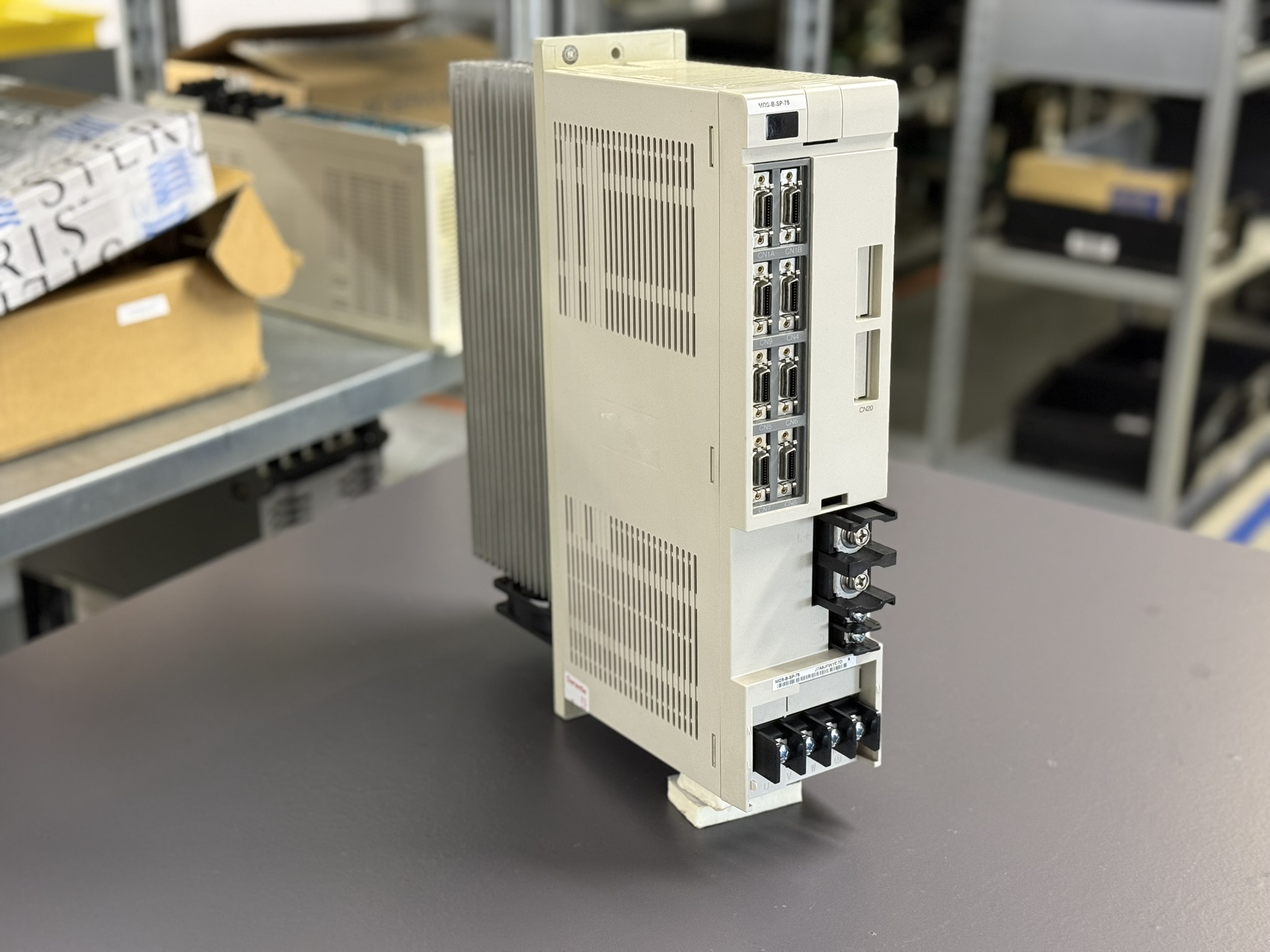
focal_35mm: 48
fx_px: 1761
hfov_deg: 39.7
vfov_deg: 30.3
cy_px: 476
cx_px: 635
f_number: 1.78
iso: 250
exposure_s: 1/50
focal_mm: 6.76
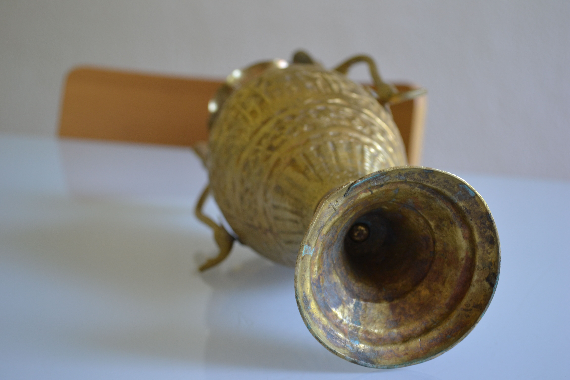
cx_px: 285
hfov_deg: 35.1
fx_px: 902
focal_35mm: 57
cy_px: 190
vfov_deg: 23.8
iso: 400
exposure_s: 1/25
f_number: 5
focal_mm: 38
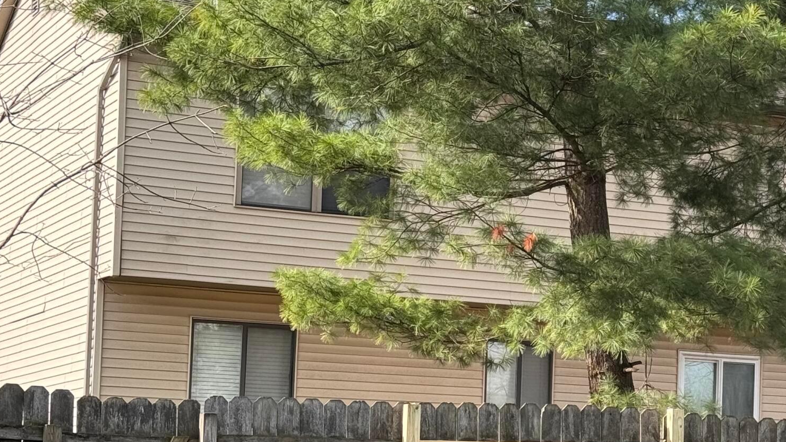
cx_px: 724
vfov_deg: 11.4
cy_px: 340
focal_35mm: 106
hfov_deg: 19.8
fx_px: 2210
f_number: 1.78
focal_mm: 6.76
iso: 64
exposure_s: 1/1059
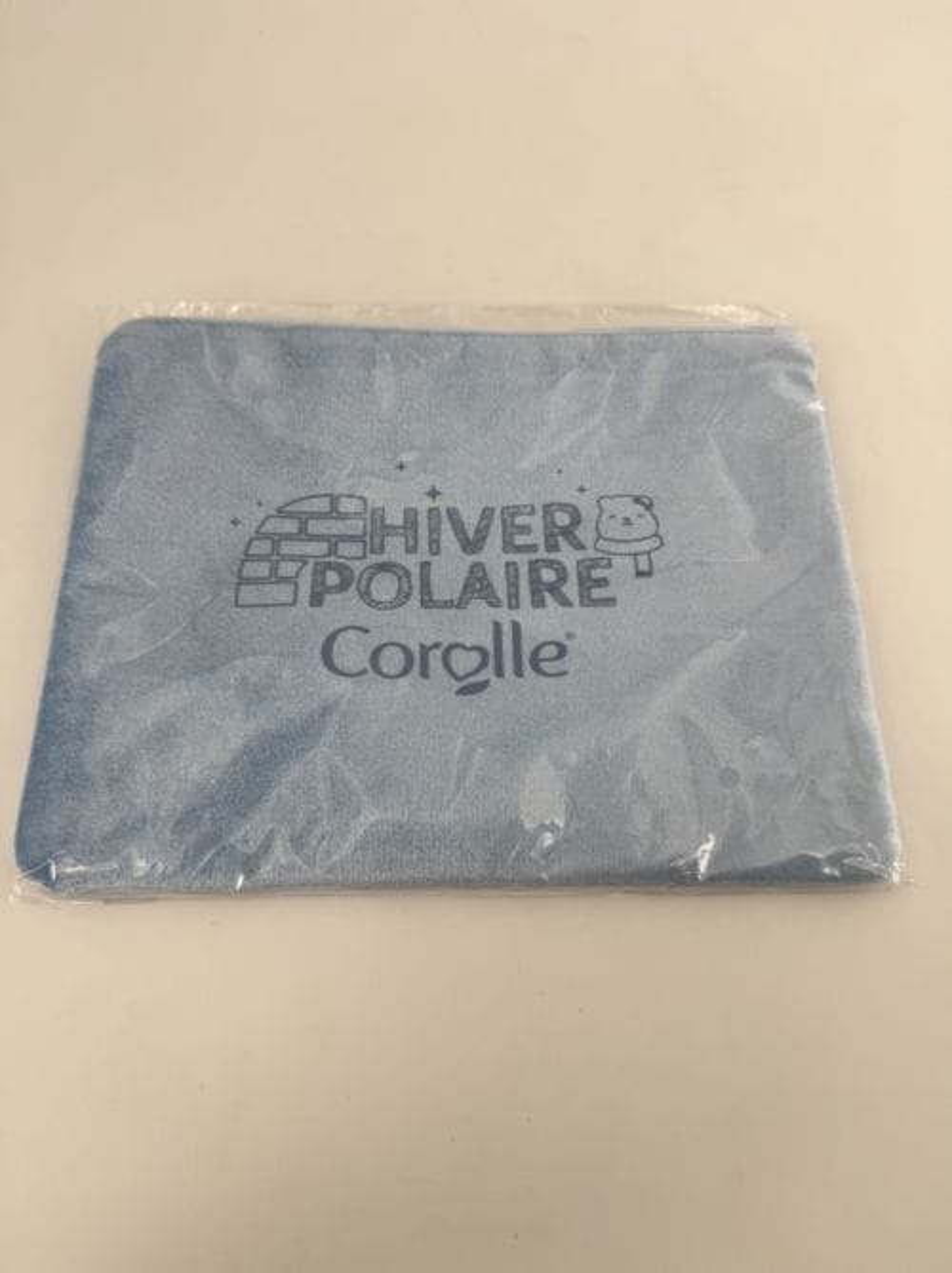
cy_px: 636
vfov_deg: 71.7
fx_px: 882
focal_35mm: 24
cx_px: 476
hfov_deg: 56.7
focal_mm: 6.76
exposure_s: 1/966
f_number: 1.78
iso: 80
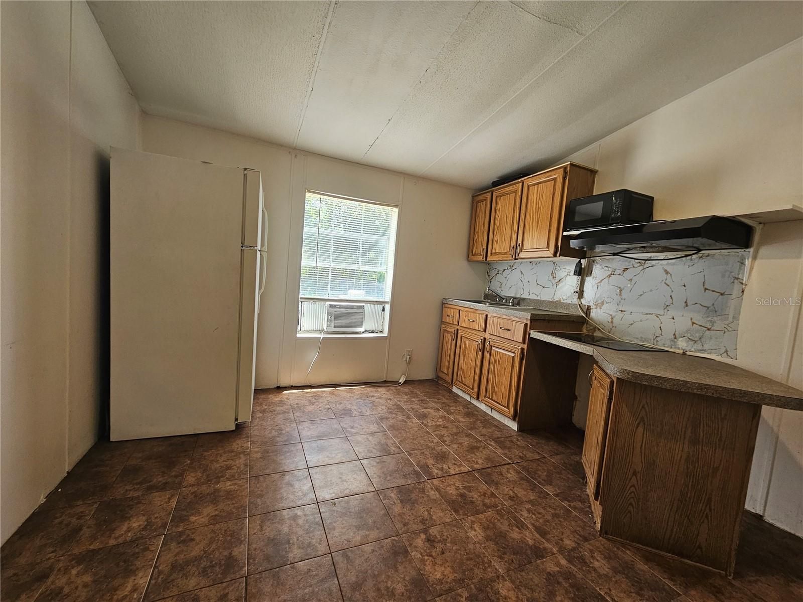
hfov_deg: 106.2
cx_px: 402
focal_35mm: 13
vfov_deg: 89.9
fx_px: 302
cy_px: 301
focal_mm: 2.2
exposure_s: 1/60
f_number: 2.2
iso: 100
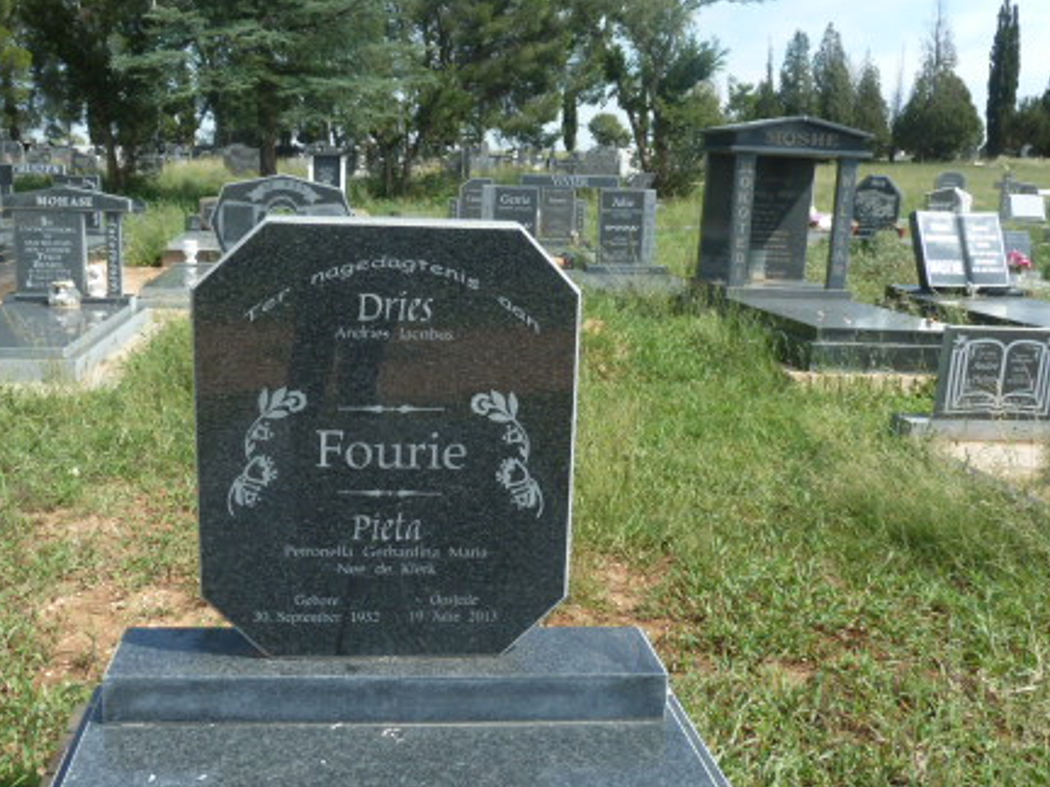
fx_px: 1122
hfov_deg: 49.9
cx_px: 433
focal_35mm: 37
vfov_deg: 38.7
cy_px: 401
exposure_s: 1/320
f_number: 4
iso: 80
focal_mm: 4.1
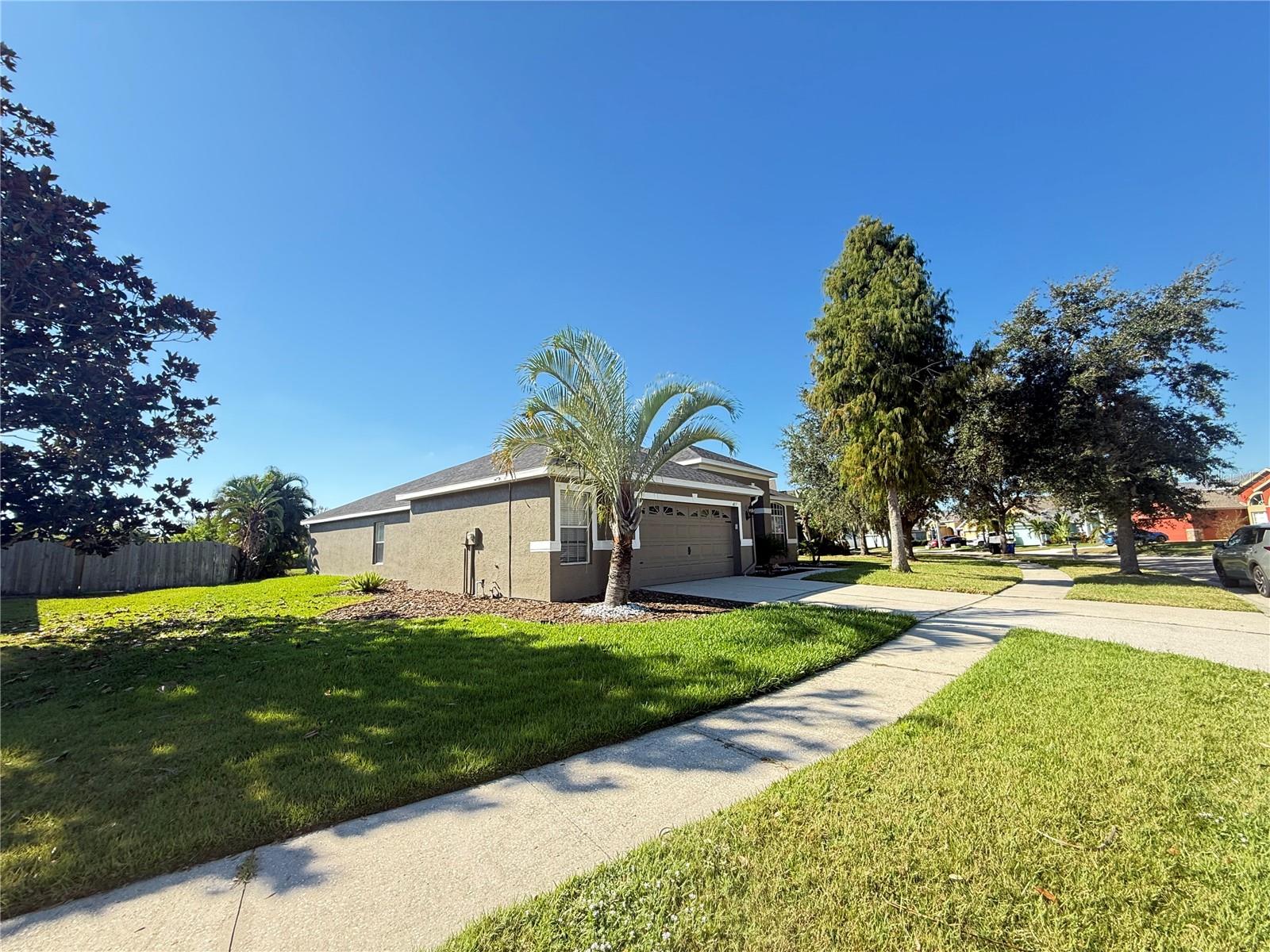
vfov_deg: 85.7
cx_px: 635
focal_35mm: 14
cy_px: 476
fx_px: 514
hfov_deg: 102.1
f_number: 2.2
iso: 50
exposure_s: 1/461
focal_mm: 2.22
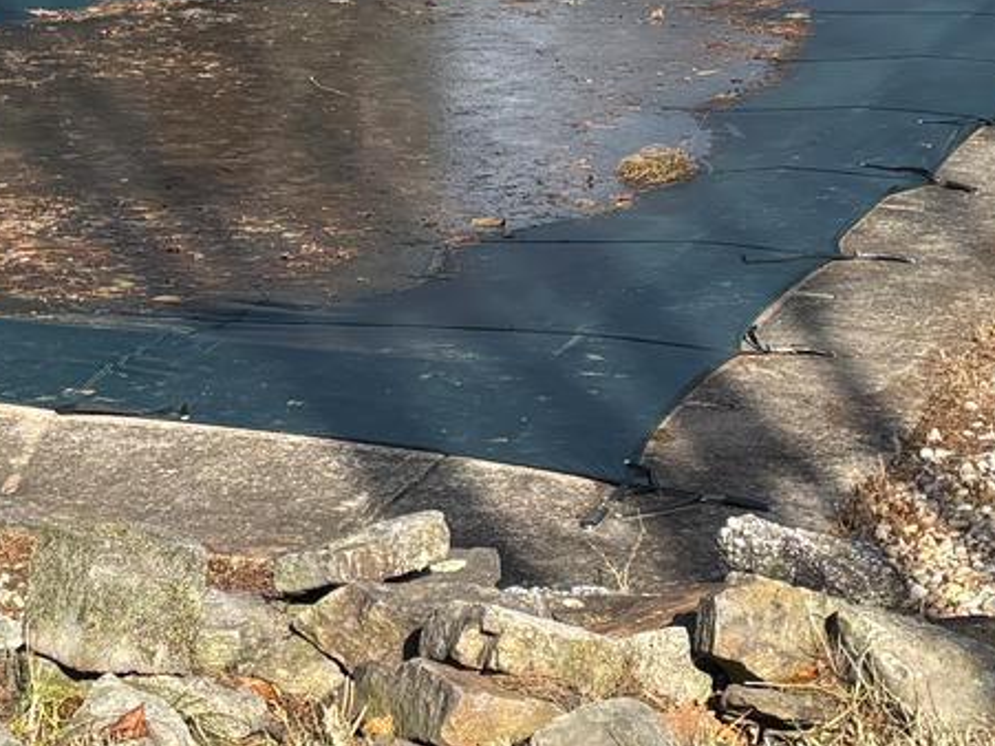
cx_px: 393
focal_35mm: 118
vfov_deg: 12.5
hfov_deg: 16.7
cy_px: 324
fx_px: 3391
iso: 50
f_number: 1.6
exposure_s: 1/1567
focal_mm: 5.96
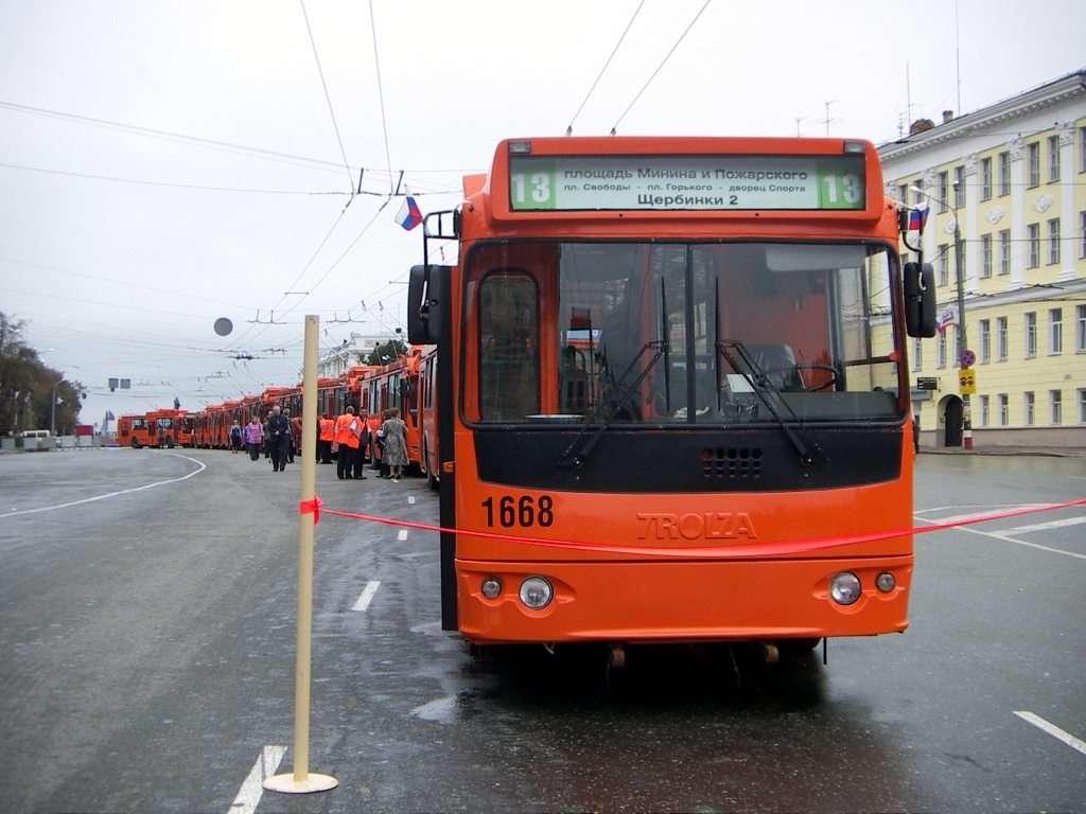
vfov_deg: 29.7
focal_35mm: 49
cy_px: 407
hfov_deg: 38.9
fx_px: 1537
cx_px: 543
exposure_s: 1/400
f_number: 3.2
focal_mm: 6.5
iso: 50
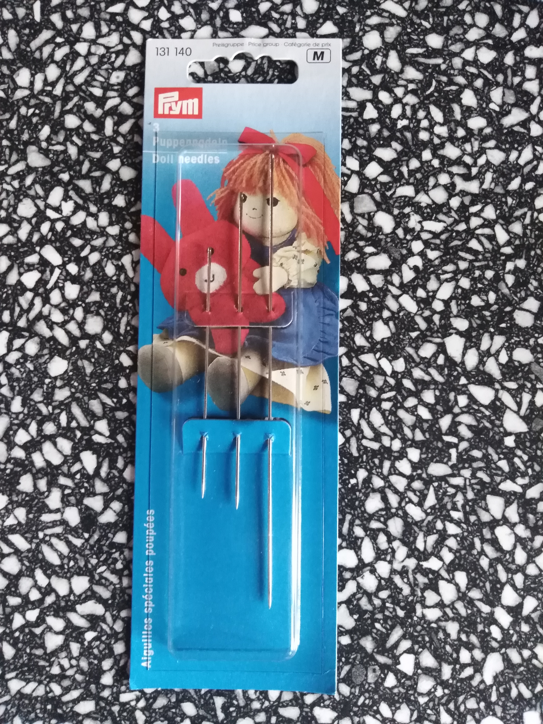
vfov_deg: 67.3
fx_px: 544
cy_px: 362
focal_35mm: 26
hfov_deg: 53.1
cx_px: 272
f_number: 2.2
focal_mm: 3.46
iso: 1067
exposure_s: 1/12
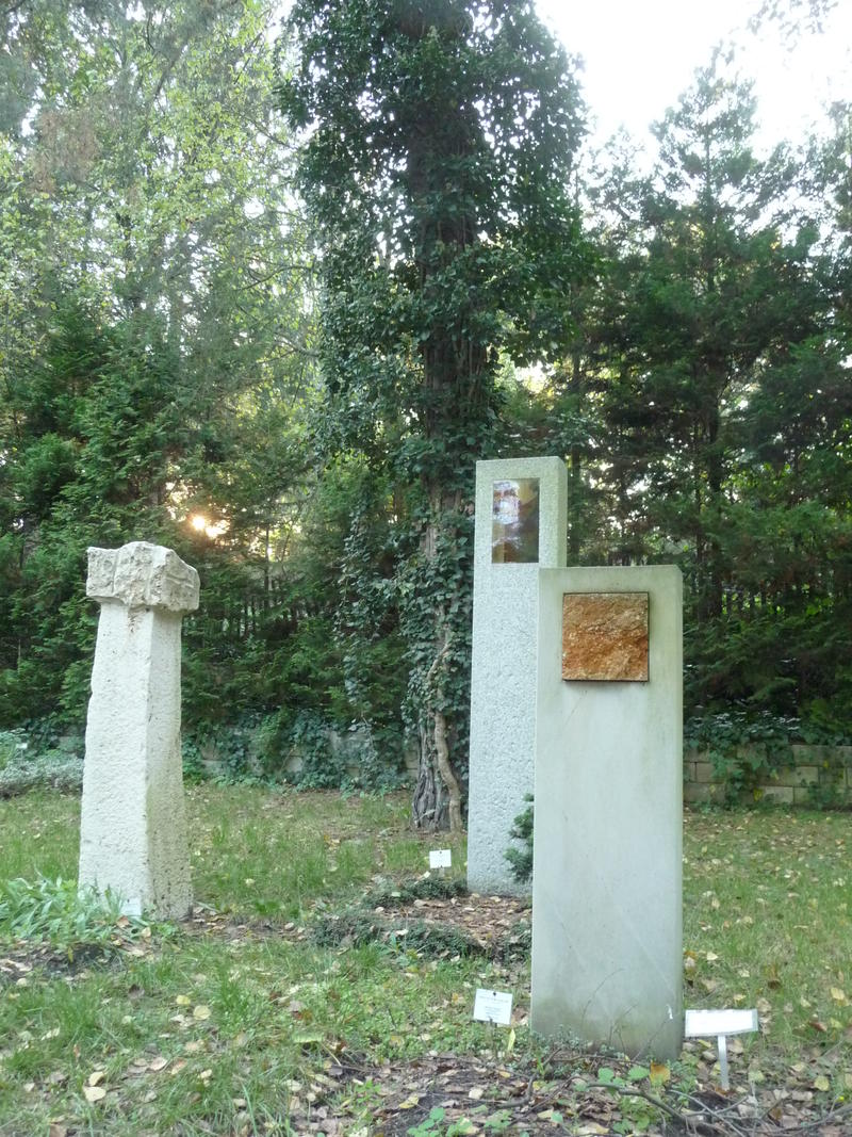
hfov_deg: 46.8
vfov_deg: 60.0
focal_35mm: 30
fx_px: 985
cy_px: 568
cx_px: 426
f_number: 3.4
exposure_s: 1/25
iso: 400
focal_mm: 5
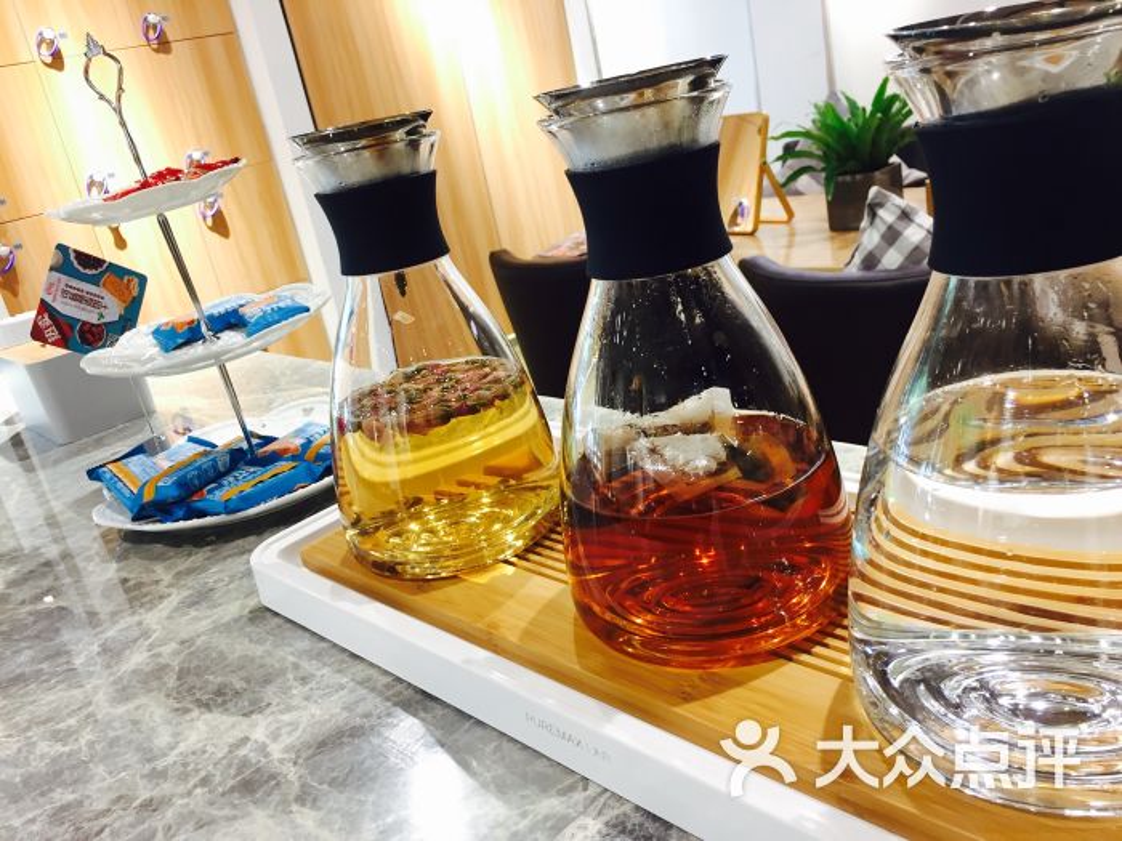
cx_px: 561
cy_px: 420
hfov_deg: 61.7
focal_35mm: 29
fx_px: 940
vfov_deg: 48.2
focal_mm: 4.15
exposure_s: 1/33
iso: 80
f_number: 2.2
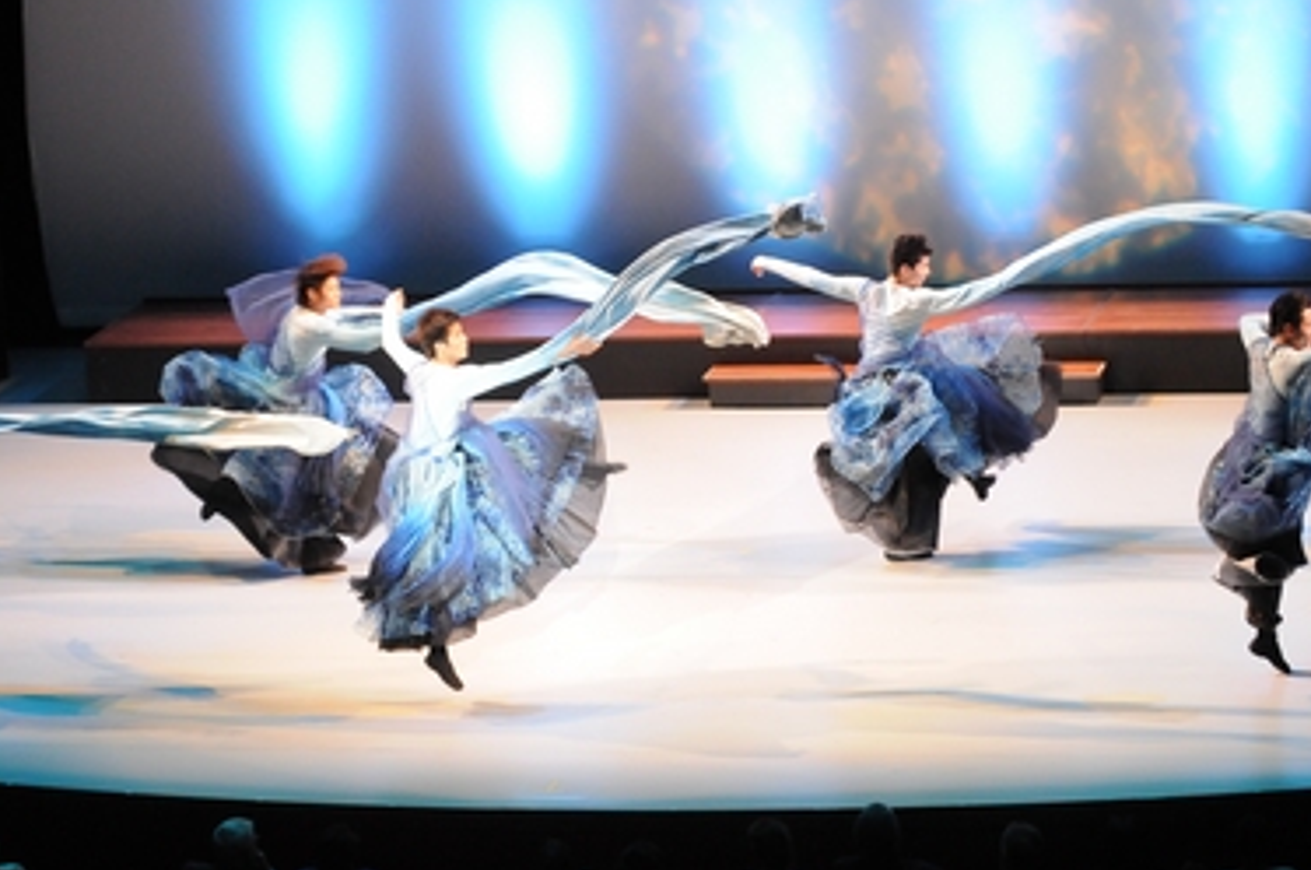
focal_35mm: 150
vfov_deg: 9.1
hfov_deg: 13.7
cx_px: 596
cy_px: 296
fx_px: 5453
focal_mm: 68
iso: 1600
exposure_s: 1/200
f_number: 2.8
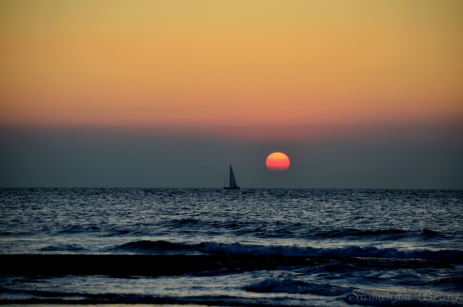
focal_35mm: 195
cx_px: 232
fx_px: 2503
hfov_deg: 10.6
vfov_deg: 7.0
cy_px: 154
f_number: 4.8
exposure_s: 1/640
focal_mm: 130
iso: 320
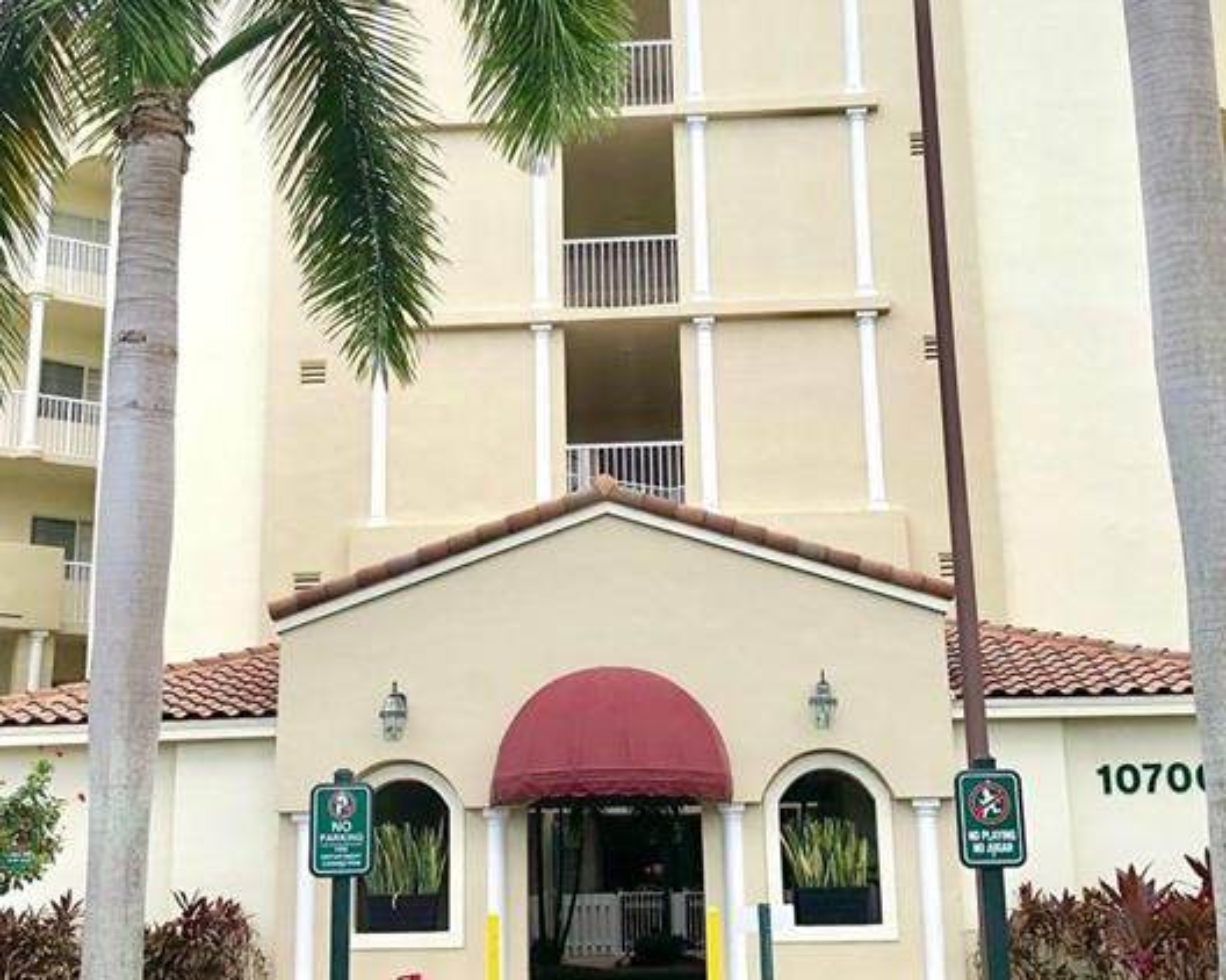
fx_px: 1922
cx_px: 632
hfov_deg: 35.4
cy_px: 367
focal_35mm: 53
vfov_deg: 28.5
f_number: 1.8
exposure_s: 1/738
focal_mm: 3.99
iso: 20
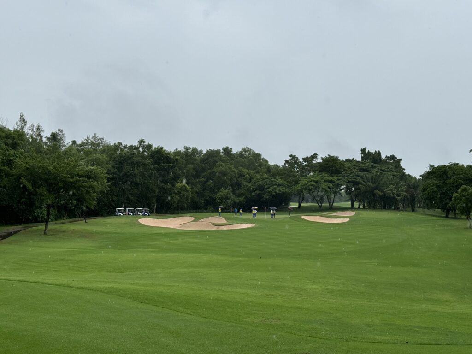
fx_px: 654
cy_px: 177
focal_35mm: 48
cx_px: 236
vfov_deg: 30.3
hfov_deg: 39.7
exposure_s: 1/1923
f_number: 1.78
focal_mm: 6.76
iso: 64
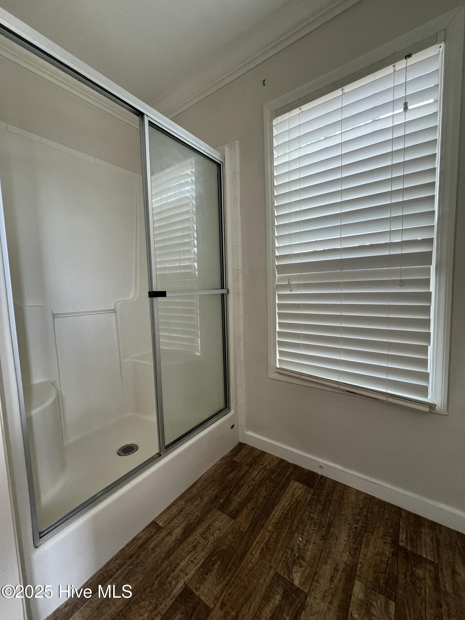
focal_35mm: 13
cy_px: 310
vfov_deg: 106.2
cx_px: 232
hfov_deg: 89.9
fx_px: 233
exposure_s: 1/99
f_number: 1.8
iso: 160
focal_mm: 1.57
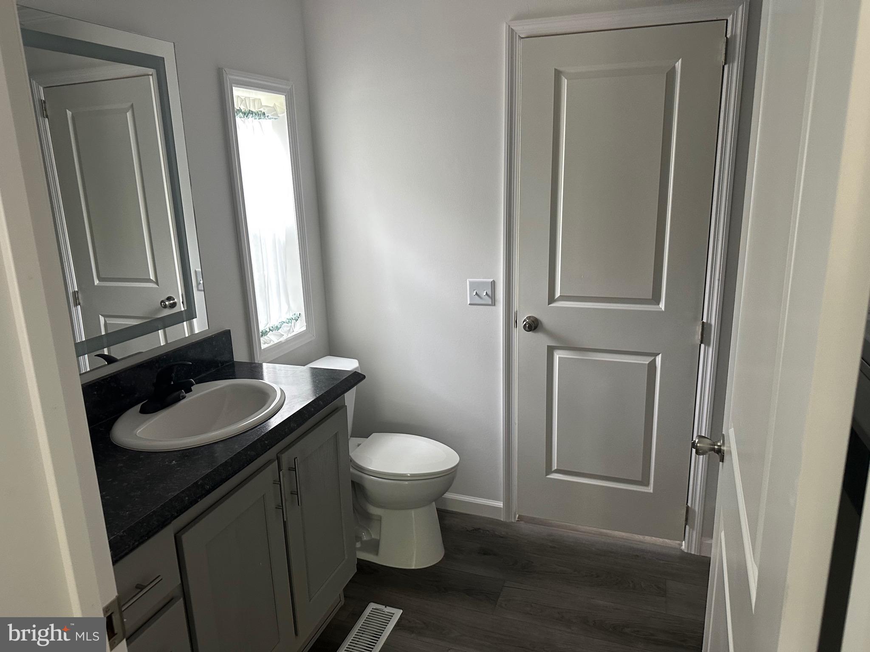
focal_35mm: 24
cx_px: 435
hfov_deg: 71.6
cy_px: 326
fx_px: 603
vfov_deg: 56.8
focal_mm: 6.86
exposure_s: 1/60
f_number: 1.78
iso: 320
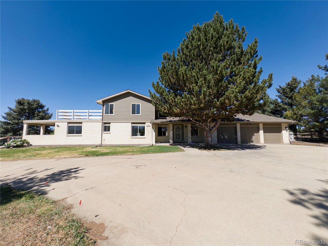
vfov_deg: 85.7
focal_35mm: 14
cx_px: 164
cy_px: 123
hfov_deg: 102.1
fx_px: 133
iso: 32
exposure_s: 1/2028
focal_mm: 2.22
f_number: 2.2
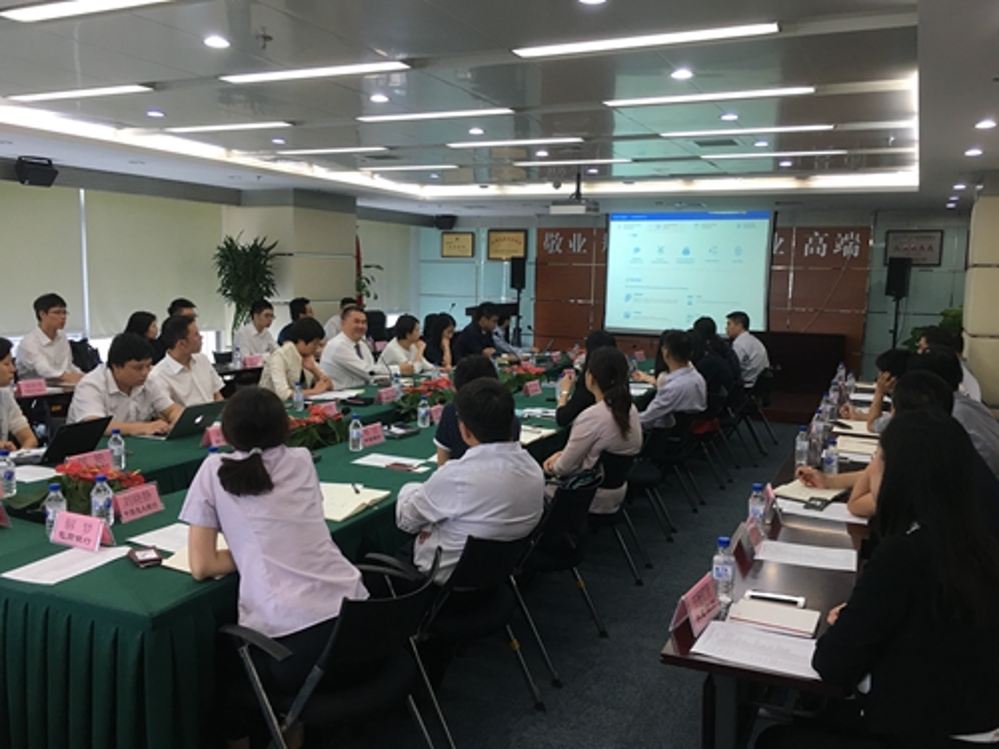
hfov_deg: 61.7
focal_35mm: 29
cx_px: 500
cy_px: 374
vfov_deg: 48.2
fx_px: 837
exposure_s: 1/33
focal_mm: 4.15
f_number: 2.2
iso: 50
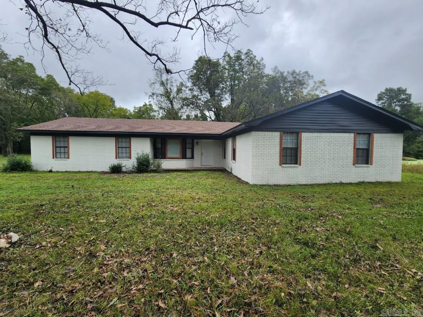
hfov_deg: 106.2
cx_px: 212
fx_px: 159
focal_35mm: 13
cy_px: 158
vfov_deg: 89.9
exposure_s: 1/465
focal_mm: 2.2
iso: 50
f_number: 2.2
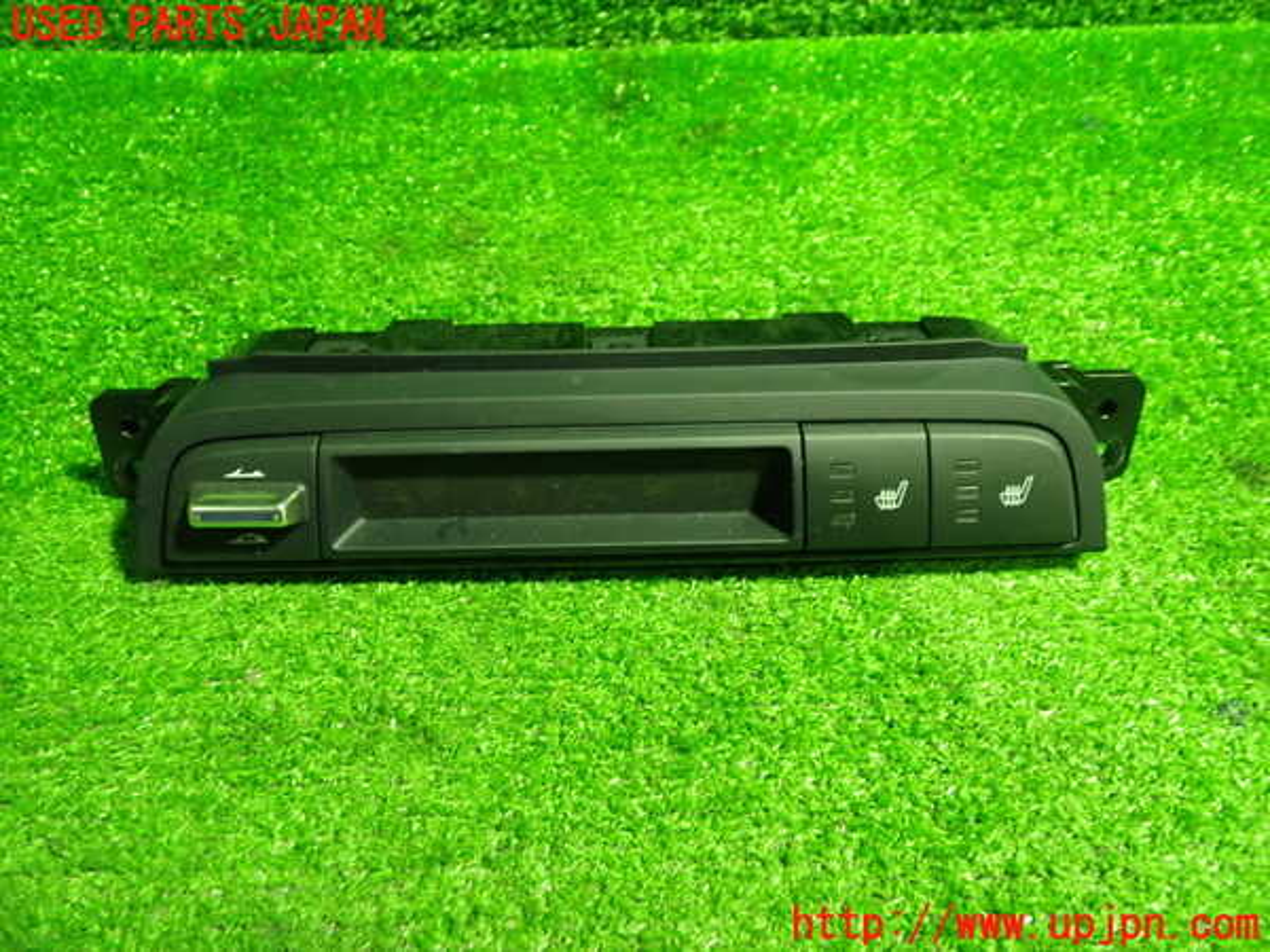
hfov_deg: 60.0
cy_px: 476
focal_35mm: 30
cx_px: 635
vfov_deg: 46.8
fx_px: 1101
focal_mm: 5.4
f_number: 2.3
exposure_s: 1/30
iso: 640
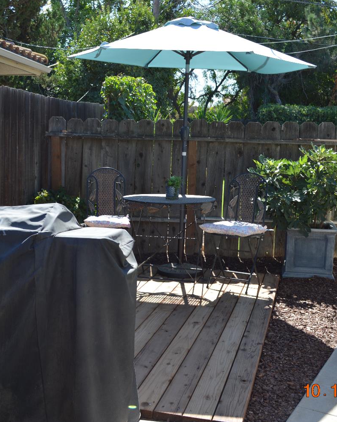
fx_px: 586
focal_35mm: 47
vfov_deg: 39.5
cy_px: 210
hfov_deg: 32.0
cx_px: 134
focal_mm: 22
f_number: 6.3
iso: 100
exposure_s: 1/160
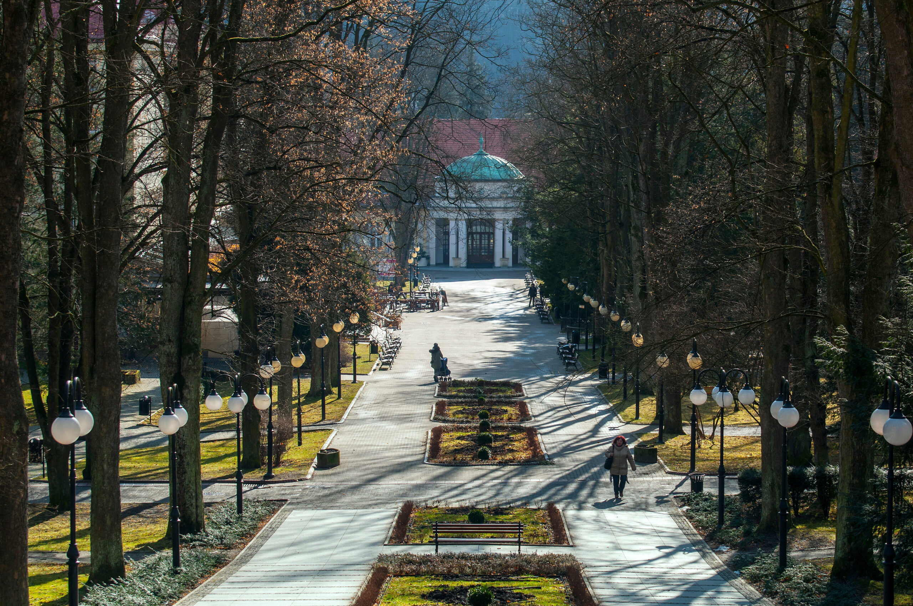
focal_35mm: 105
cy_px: 303
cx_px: 456
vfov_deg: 13.0
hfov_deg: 19.5
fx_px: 2660
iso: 200
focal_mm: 70
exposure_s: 1/250
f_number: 8
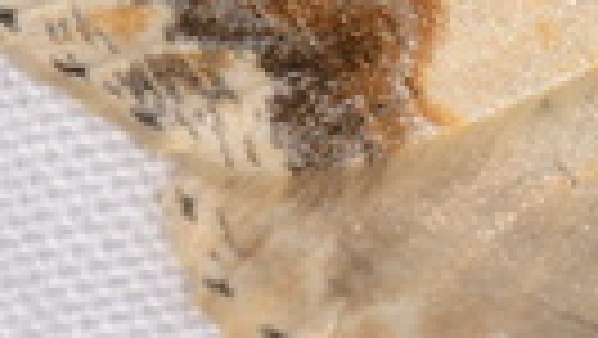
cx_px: 958
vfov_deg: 1.5
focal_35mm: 794
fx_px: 12600
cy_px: -68
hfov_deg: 2.7
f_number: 22
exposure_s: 1/60
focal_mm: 85
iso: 100
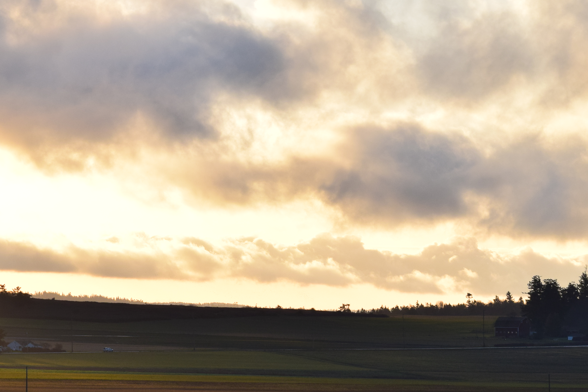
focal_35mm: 211
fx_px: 3446
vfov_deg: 6.5
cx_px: 83
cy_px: 126
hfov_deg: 9.7
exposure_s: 1/400
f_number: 11
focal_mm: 72
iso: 400
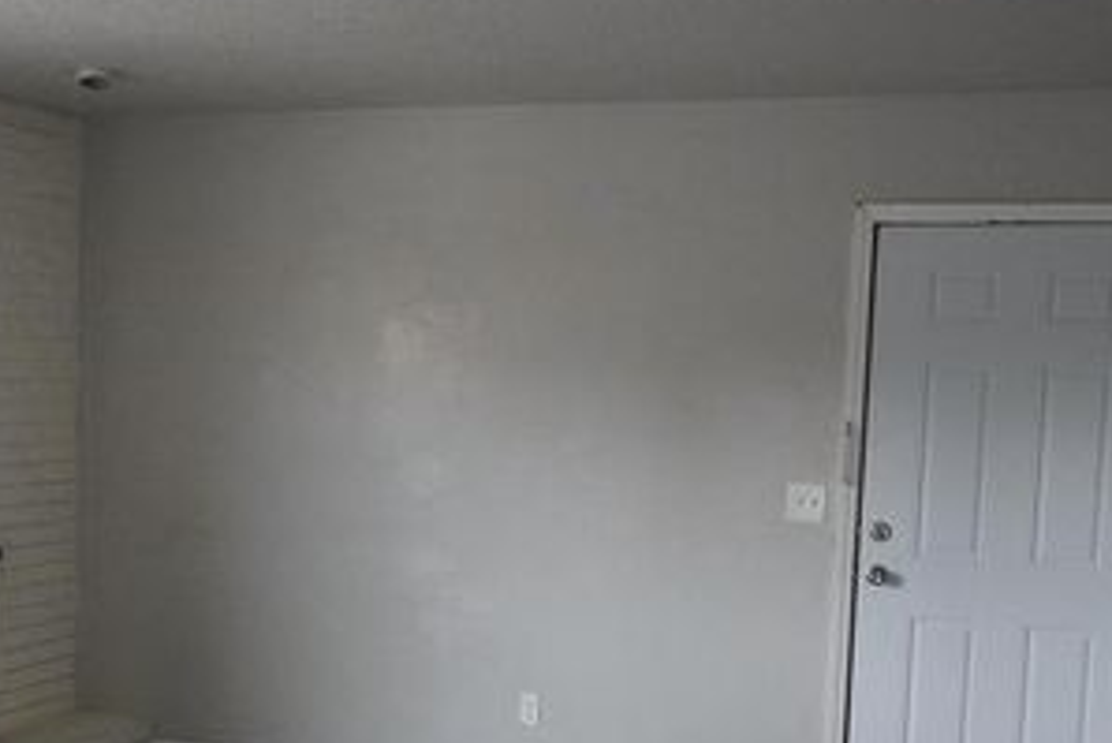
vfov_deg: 23.2
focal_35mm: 58
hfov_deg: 34.4
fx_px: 1787
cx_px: 410
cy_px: 566
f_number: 4
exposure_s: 1/160
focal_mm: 23
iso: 6400
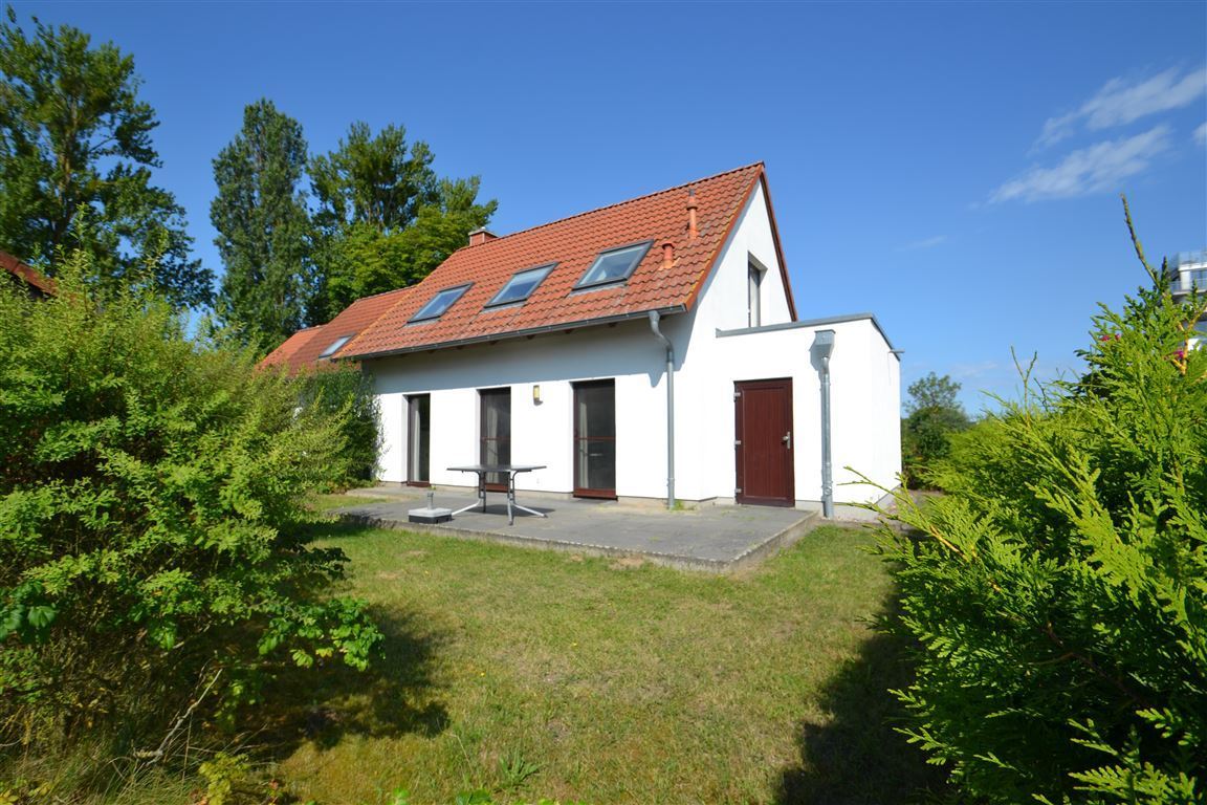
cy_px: 402
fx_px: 503
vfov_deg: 77.3
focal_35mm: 15
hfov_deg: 100.4
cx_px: 604
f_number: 8
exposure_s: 1/250
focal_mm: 10
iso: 100
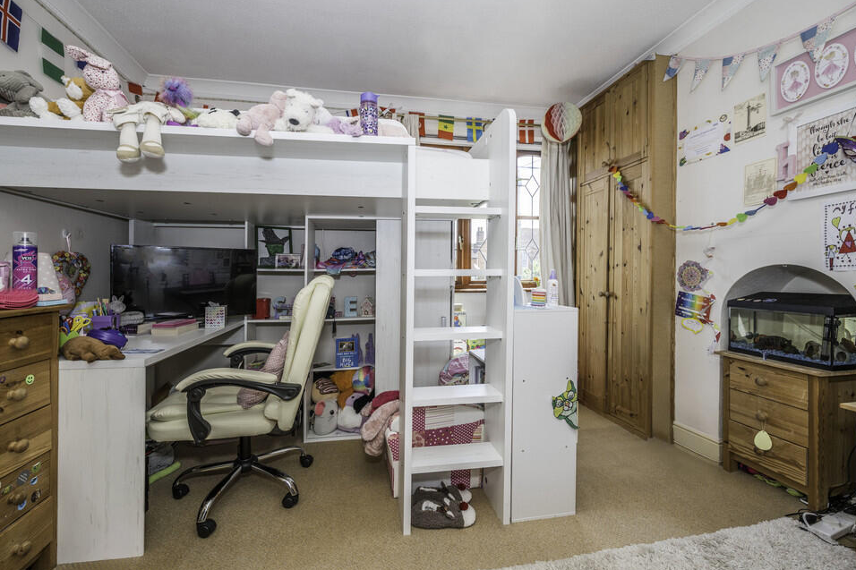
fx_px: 357
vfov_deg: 77.3
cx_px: 423
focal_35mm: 15
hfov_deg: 100.4
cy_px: 293
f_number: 6.3
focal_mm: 14
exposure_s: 1/125
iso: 320
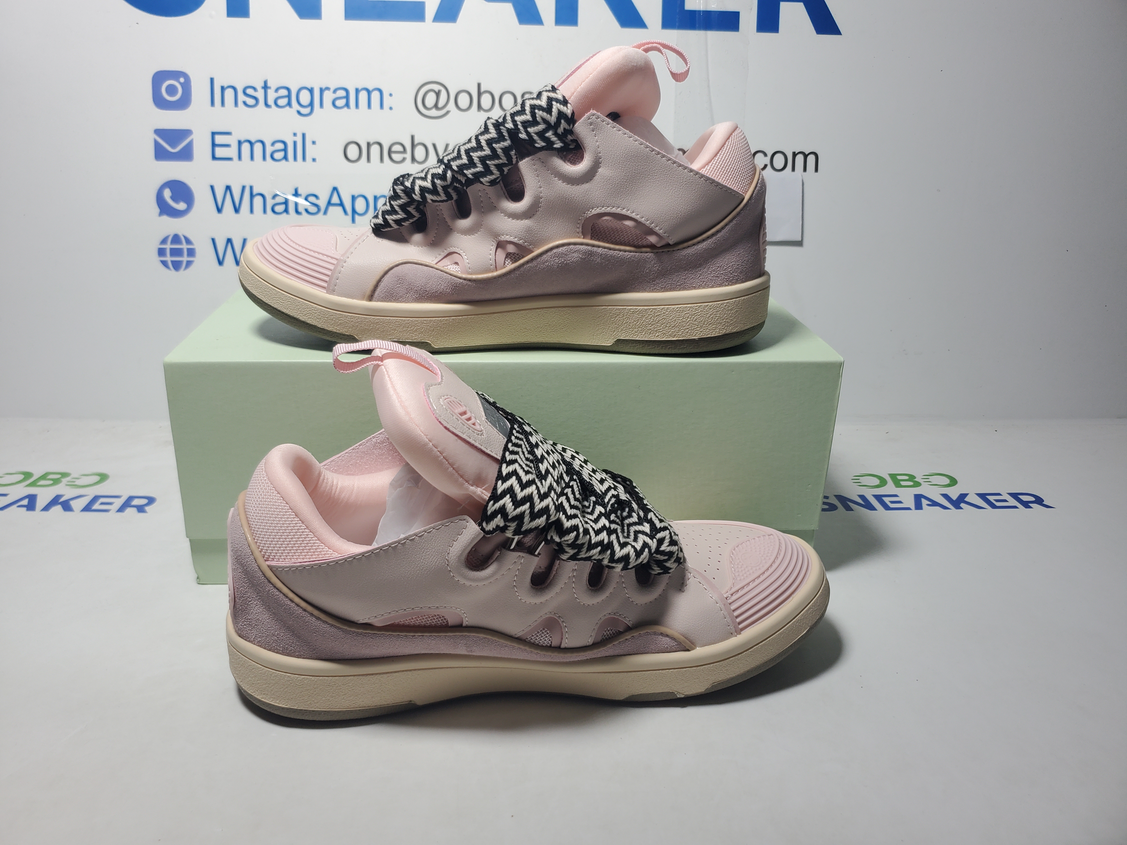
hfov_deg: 67.3
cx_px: 564
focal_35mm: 26
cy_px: 422
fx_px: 846
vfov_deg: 53.1
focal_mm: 4.3
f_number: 1.5
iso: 50
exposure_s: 1/495
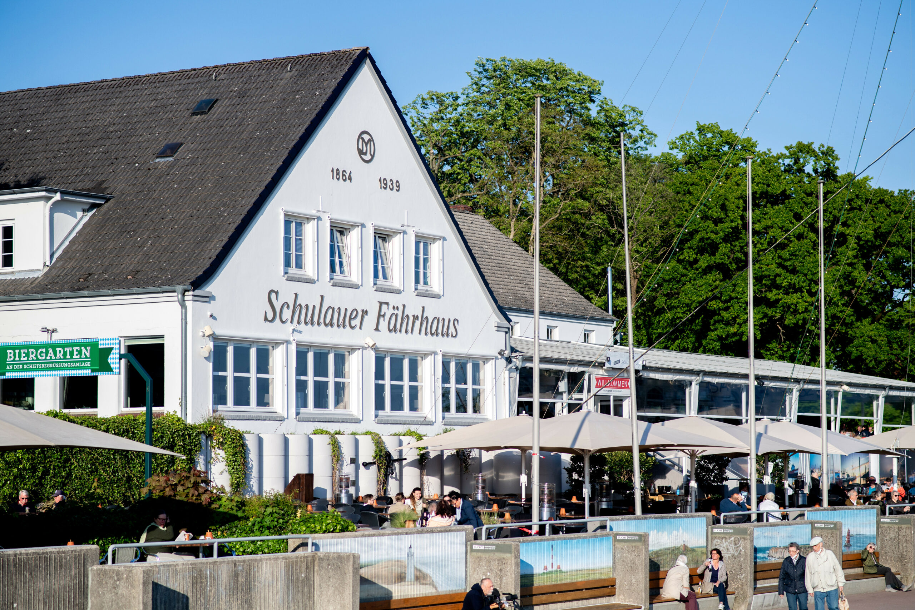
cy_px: 305
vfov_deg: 16.1
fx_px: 2160
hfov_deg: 23.9
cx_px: 458
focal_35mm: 85
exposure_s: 1/5000
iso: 200
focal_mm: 85
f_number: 3.2
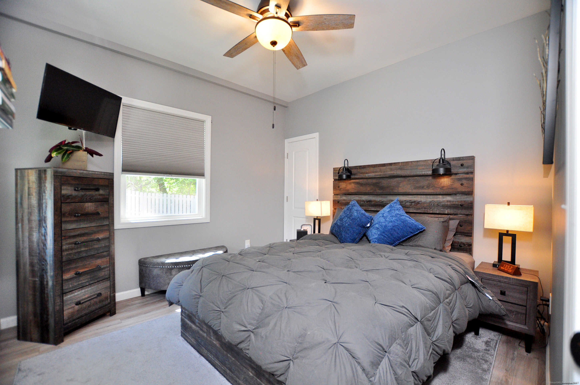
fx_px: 241
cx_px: 290
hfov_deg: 100.5
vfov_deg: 77.2
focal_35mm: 15
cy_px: 192
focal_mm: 10
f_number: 3.5
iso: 800
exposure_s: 1/125
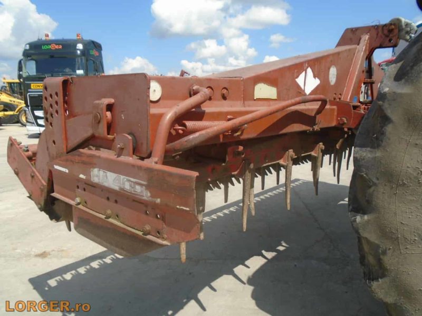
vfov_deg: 53.1
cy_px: 158
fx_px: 317
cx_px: 211
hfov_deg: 67.3
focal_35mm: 26
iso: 100
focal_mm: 4.6
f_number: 3.2
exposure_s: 1/1000
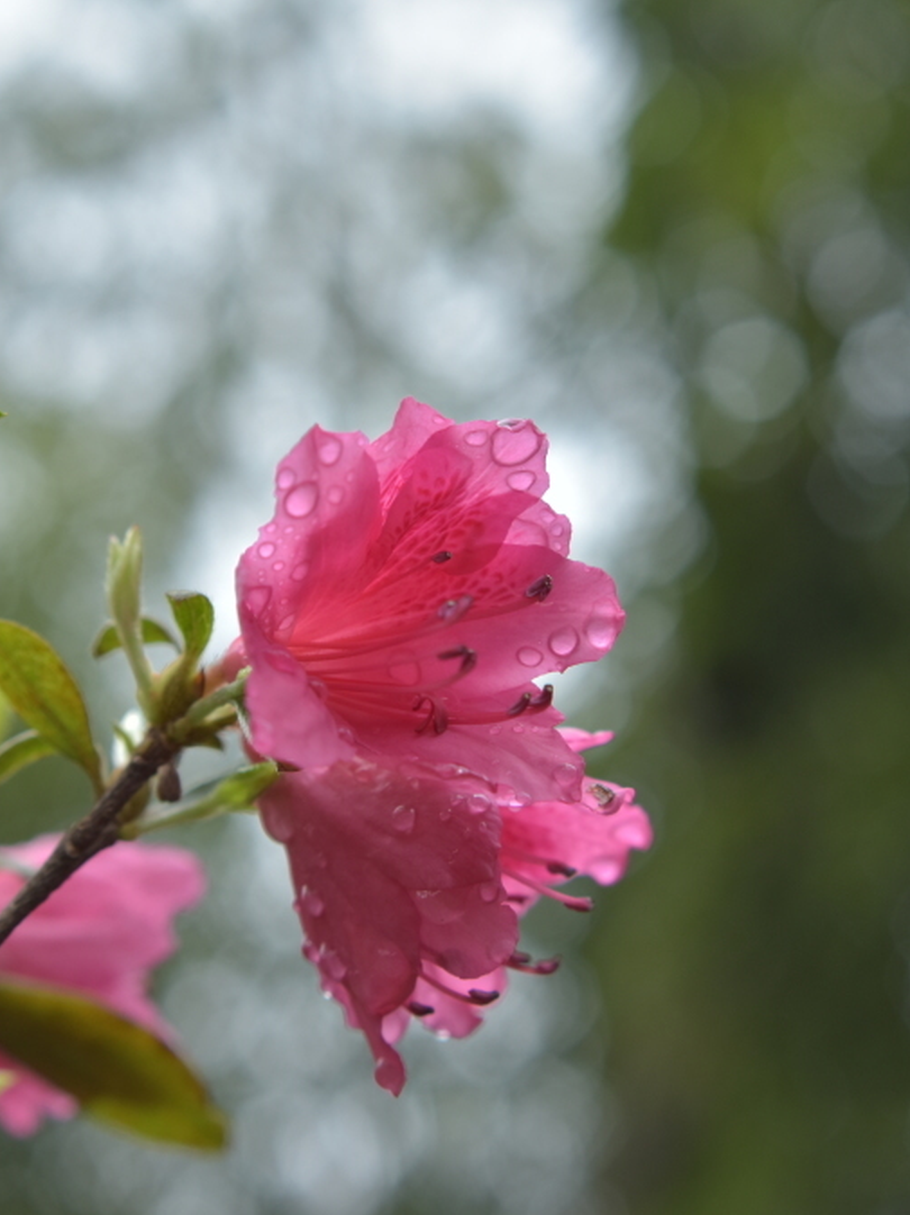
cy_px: 614
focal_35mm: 77
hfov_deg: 19.2
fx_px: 2691
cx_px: 441
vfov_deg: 25.4
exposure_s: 1/100
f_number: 4.5
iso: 125
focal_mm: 35
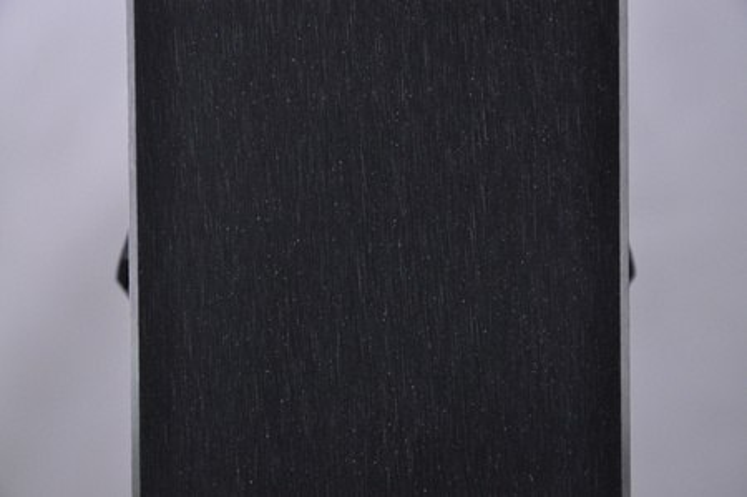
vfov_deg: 8.7
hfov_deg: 13.1
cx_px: 374
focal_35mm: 158
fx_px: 3265
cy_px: 248
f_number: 9.5
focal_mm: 105
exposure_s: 1/125
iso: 3200
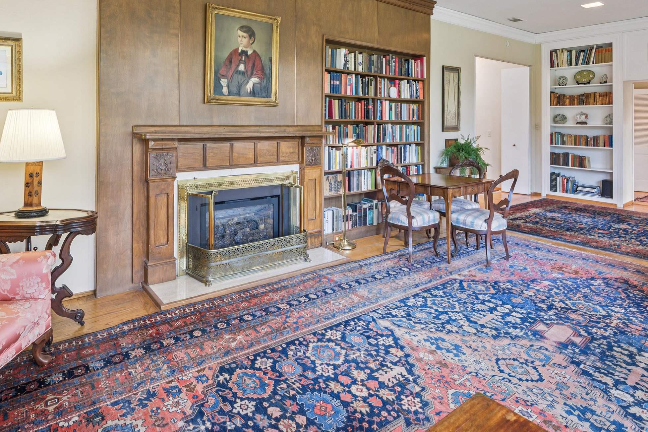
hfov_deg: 78.5
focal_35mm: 22
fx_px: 396
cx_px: 300
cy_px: 126
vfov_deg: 55.4
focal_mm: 14
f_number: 9
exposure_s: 1/6
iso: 400
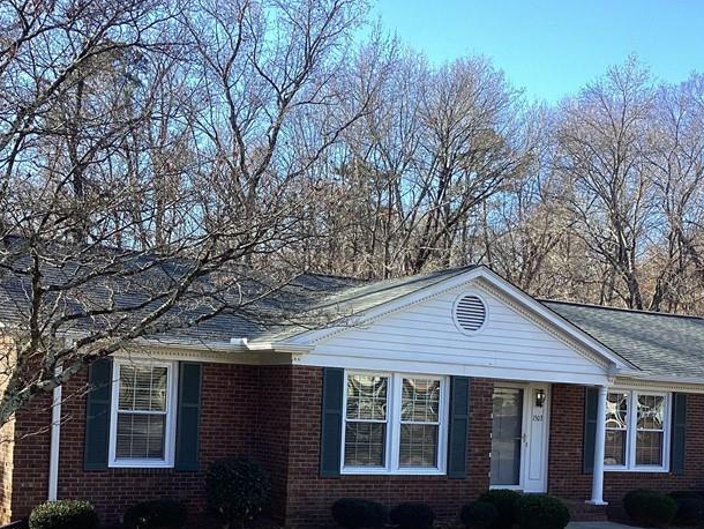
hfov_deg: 36.7
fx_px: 1058
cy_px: 405
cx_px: 400
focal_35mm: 52
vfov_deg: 27.6
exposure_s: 1/285
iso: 25
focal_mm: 3.3
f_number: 2.4
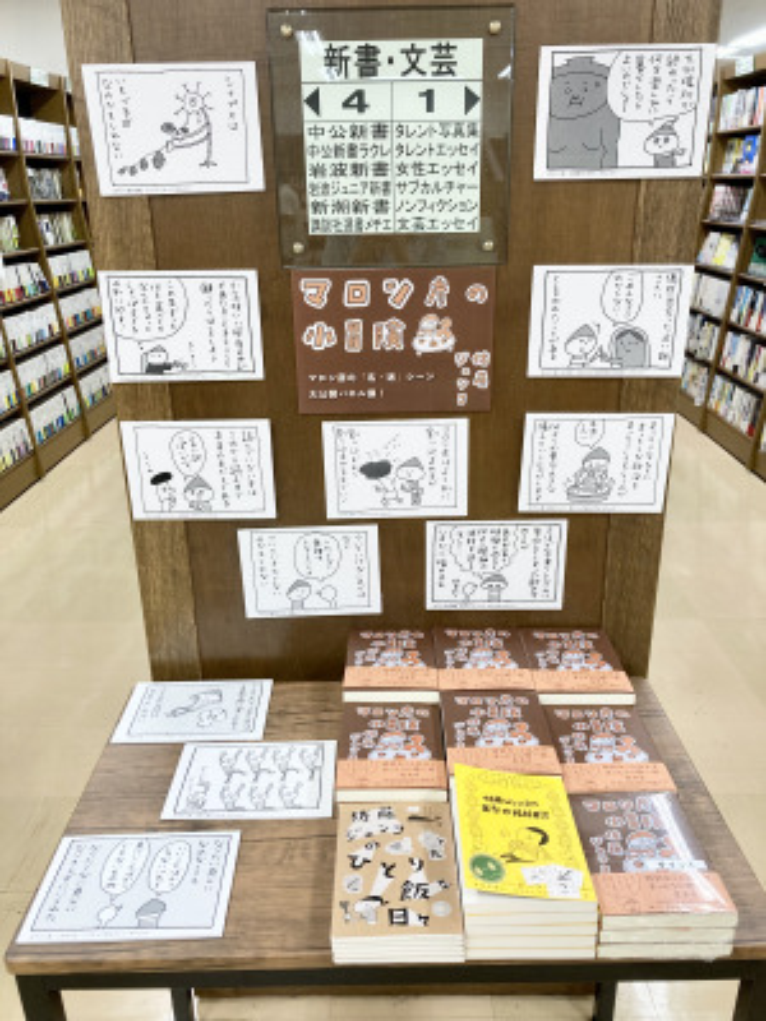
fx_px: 826
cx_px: 383
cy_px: 510
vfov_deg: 63.4
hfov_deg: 49.7
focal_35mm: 28
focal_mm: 3.99
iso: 64
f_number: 1.8
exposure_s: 1/120
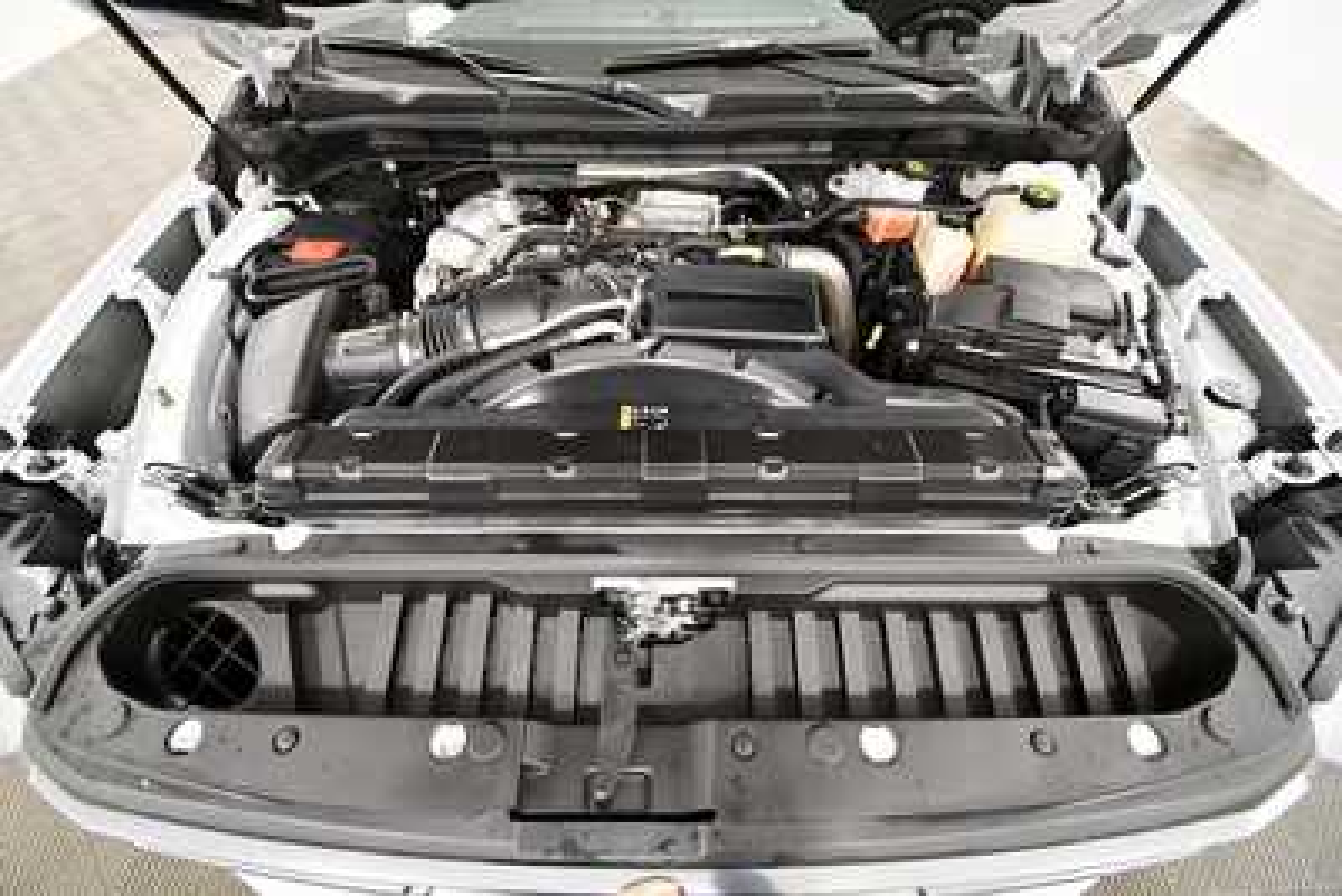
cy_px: 448
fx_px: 559
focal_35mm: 15
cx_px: 671
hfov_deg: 100.4
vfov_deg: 77.4
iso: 2800
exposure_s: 1/125
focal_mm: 10
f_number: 4.5
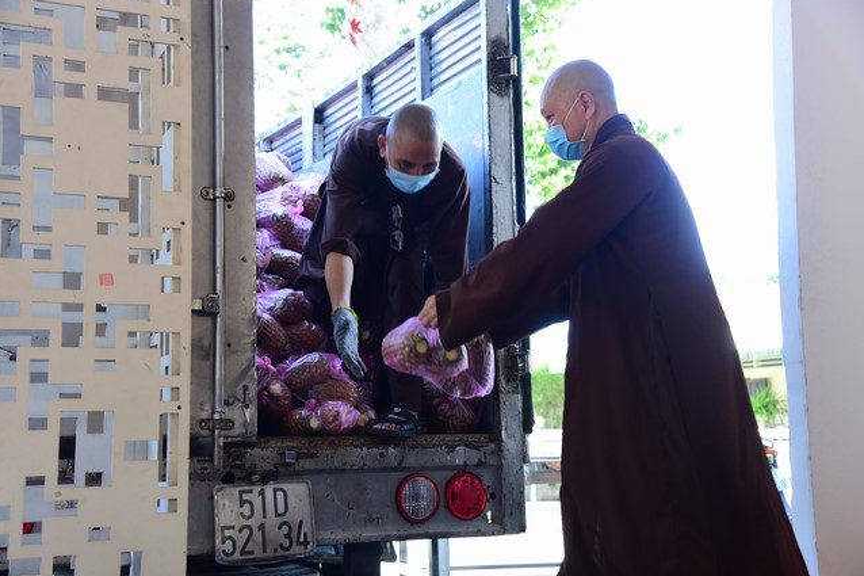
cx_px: 437
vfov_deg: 25.5
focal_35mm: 53
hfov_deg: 37.5
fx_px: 1272
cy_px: 285
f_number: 5.6
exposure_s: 1/60
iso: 500
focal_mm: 52
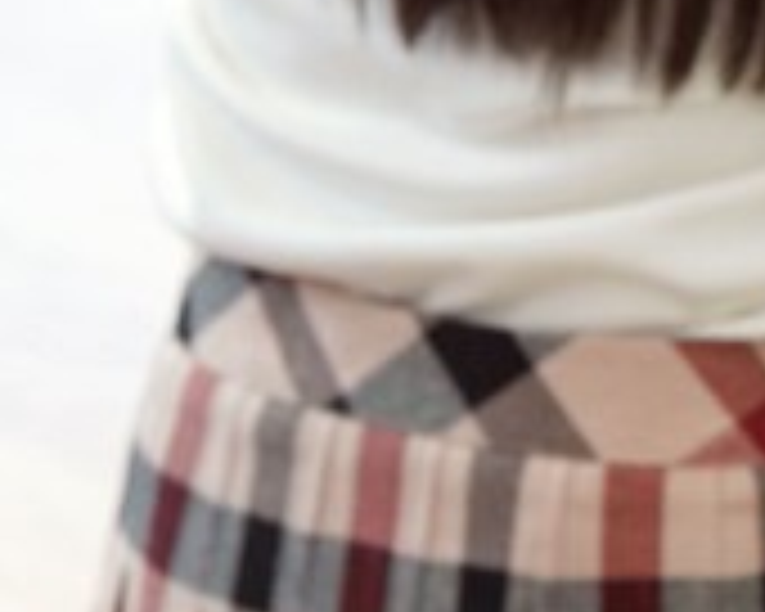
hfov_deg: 4.0
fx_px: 10709
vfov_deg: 3.3
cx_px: 1620
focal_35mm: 473
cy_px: 486
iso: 800
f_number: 4
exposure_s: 1/160
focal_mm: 95
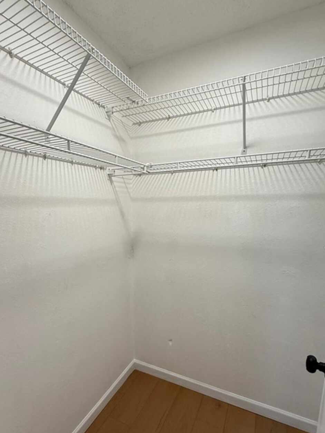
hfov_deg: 68.3
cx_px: 138
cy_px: 249
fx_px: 238
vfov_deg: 84.1
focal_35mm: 19
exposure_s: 1/120
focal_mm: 2.22
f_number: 2.2
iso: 160
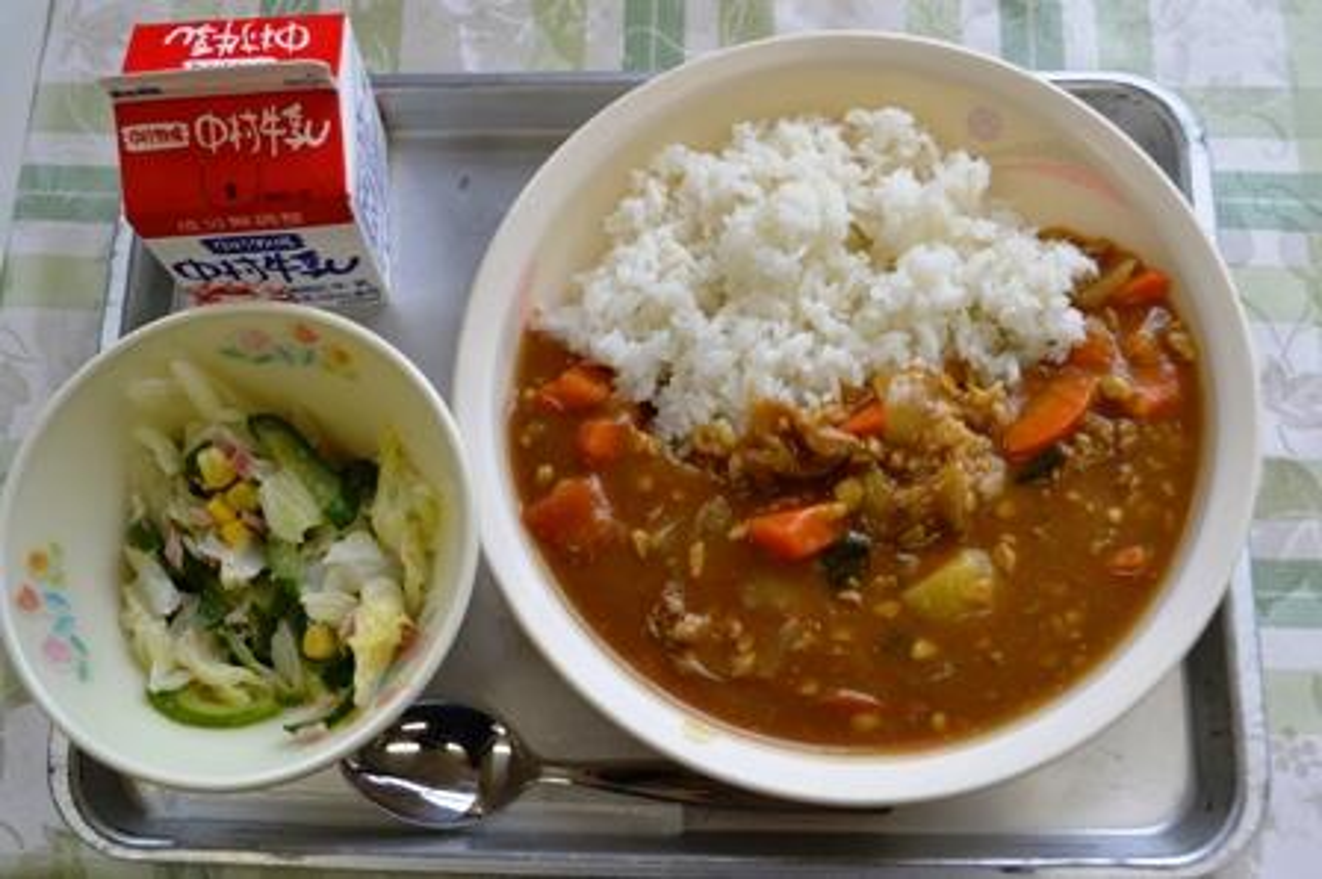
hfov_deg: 53.2
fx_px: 1321
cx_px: 661
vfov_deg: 36.8
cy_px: 440
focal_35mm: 36
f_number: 5.6
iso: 400
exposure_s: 1/125
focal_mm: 24
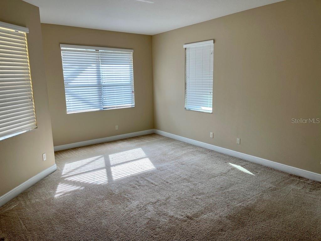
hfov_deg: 67.3
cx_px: 160
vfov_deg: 53.1
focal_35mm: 26
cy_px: 120
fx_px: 241
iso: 80
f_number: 1.6
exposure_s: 1/121
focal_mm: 5.1
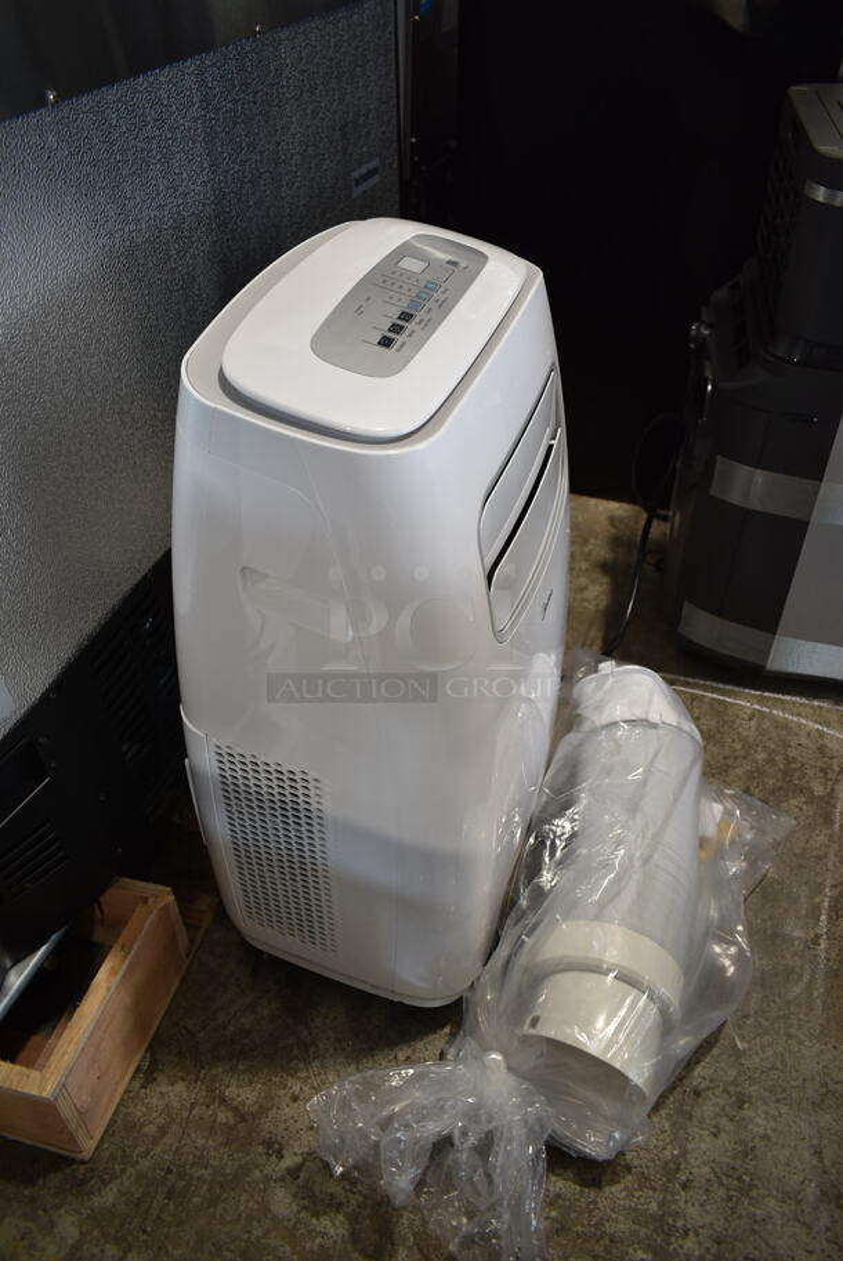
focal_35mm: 27
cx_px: 422
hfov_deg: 48.0
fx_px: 947
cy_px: 630
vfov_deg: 67.3
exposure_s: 1/30
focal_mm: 18
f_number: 3.5
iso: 220
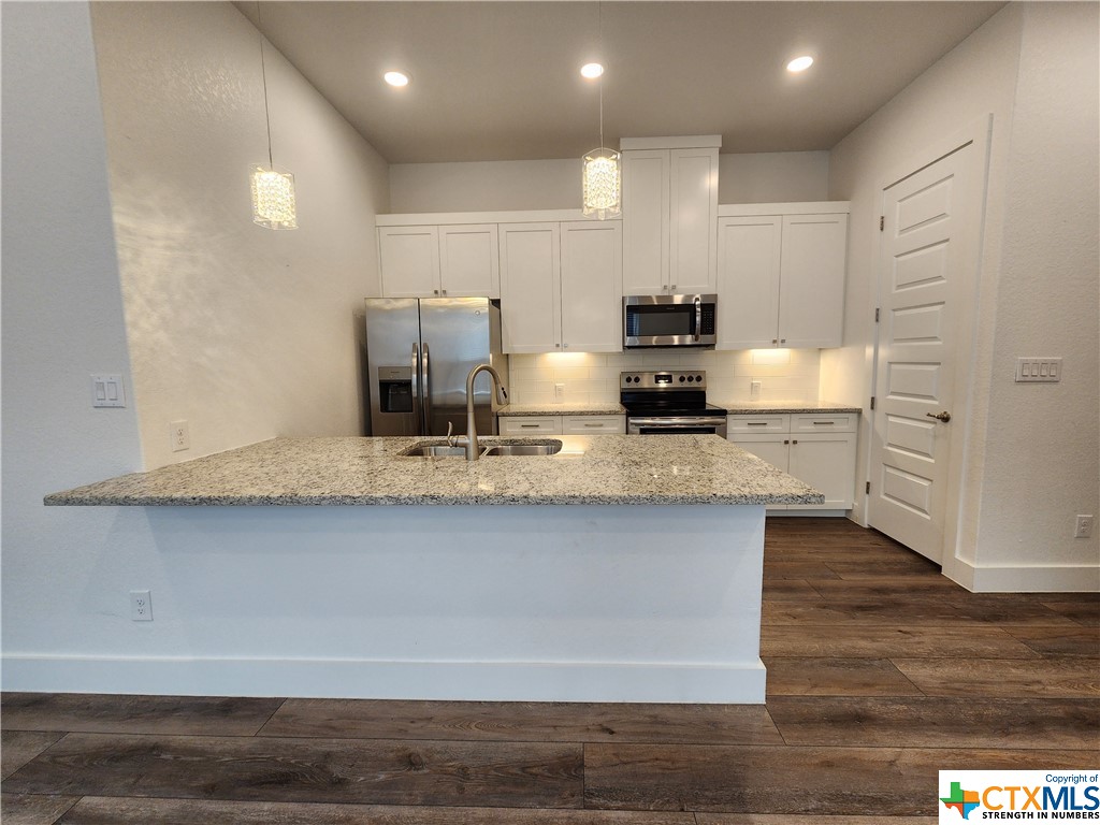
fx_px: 413
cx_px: 550
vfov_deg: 89.9
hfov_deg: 106.2
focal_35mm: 13
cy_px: 412
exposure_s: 1/60
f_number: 2.2
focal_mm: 2.2
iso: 125
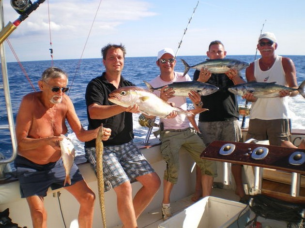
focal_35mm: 36
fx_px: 317
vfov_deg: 39.6
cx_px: 152
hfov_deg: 51.4
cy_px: 114
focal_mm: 6.3
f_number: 4.6
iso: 50
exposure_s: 1/320
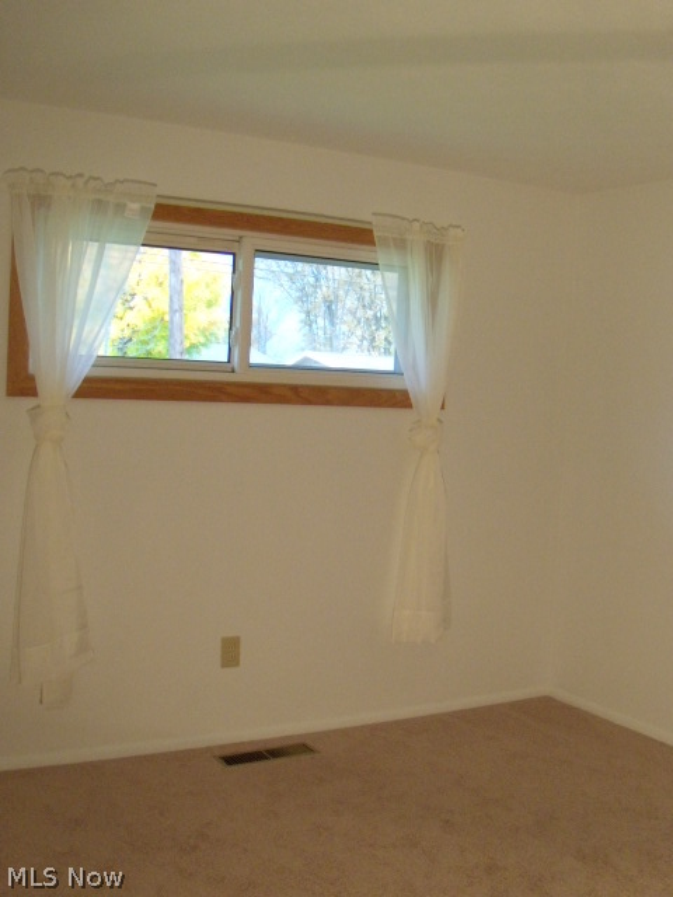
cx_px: 336
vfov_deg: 51.4
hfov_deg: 39.7
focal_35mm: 36
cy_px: 448
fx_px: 933
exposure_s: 1/60
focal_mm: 6.4
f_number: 3.6
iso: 400
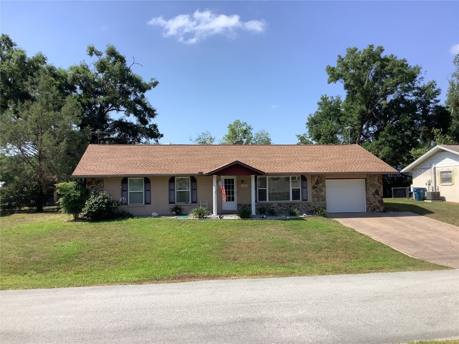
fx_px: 411
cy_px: 172
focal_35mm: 31
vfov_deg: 45.4
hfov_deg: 58.4
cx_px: 230
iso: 25
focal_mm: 3.3
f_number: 2.4
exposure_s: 1/1217
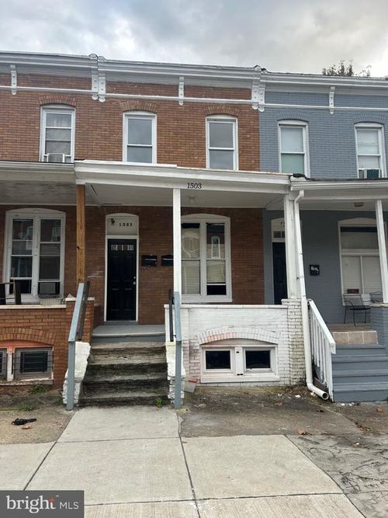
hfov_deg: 53.0
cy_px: 259
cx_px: 194
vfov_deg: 67.3
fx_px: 389
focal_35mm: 26
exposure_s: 1/171
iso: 40
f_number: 1.5
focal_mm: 5.7
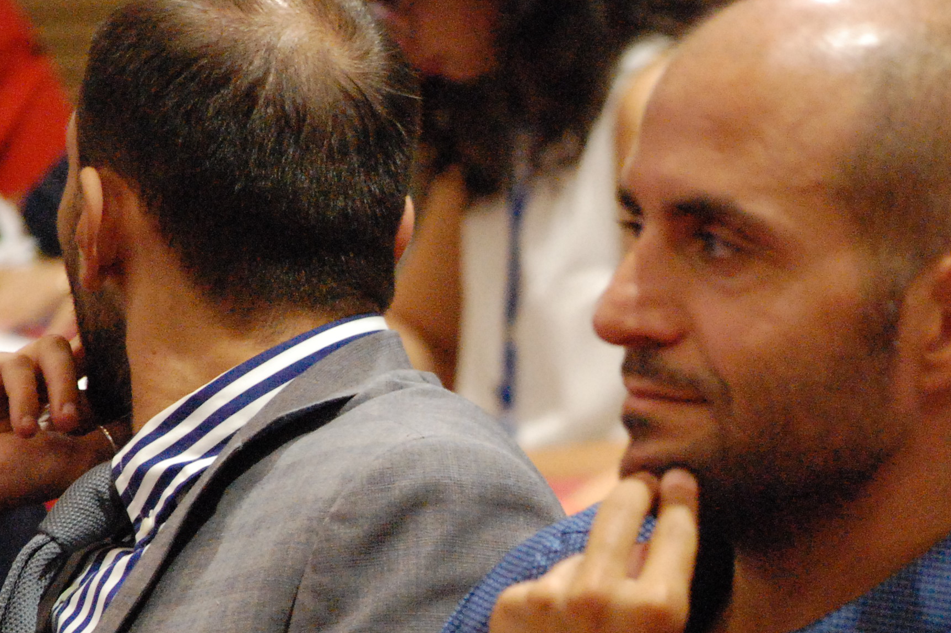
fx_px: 9314
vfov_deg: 3.9
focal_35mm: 353
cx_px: 732
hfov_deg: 5.8
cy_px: 442
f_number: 5
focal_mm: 135
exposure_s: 1/60
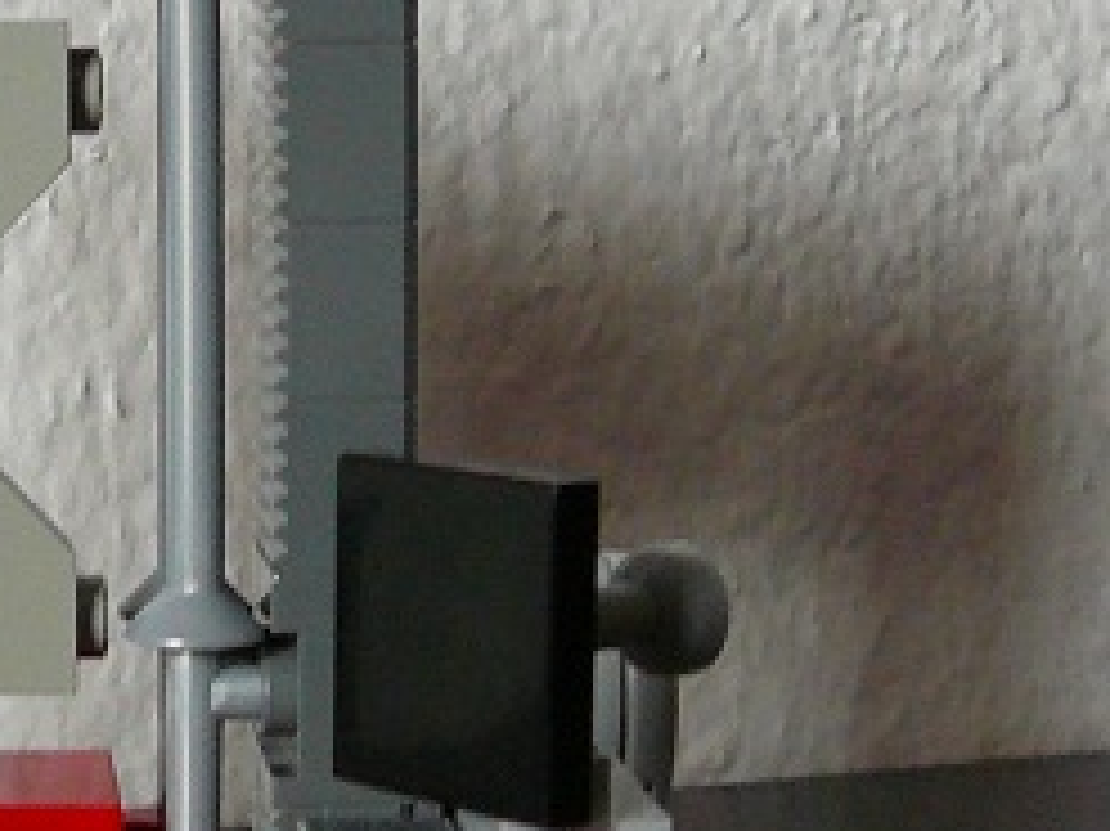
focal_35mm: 109
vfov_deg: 13.6
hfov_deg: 17.4
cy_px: 539
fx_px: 3494
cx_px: -157
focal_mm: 5.2
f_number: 2.8
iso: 200
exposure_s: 1/25
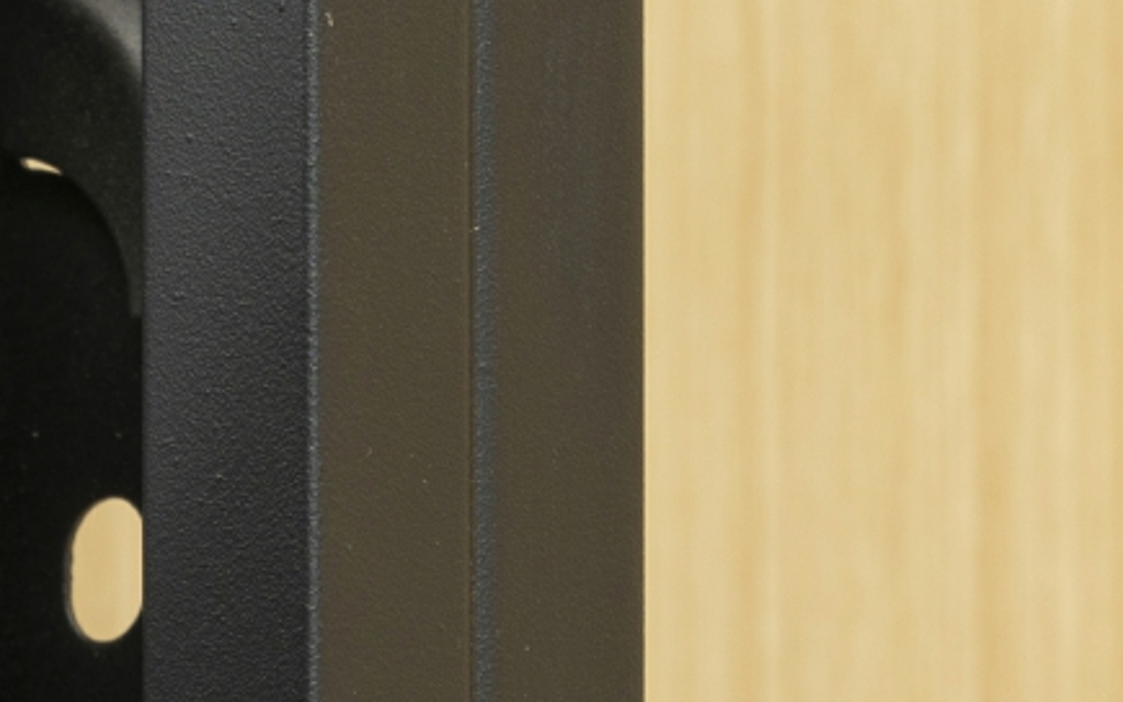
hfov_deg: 5.2
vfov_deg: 3.2
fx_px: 12274
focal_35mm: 401
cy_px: 2479
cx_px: 119
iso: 125
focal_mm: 57
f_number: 7.1
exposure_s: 1/125
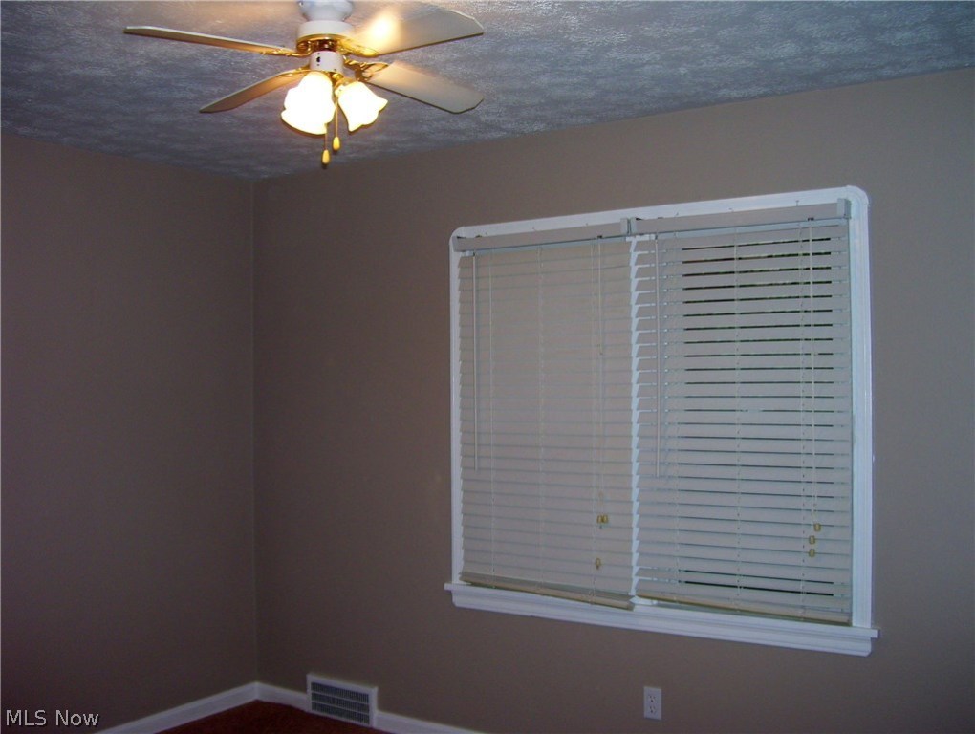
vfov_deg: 39.7
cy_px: 367
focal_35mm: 36
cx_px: 488
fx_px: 1015
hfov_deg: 51.3
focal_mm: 6
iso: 80
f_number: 2.7
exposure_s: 1/60
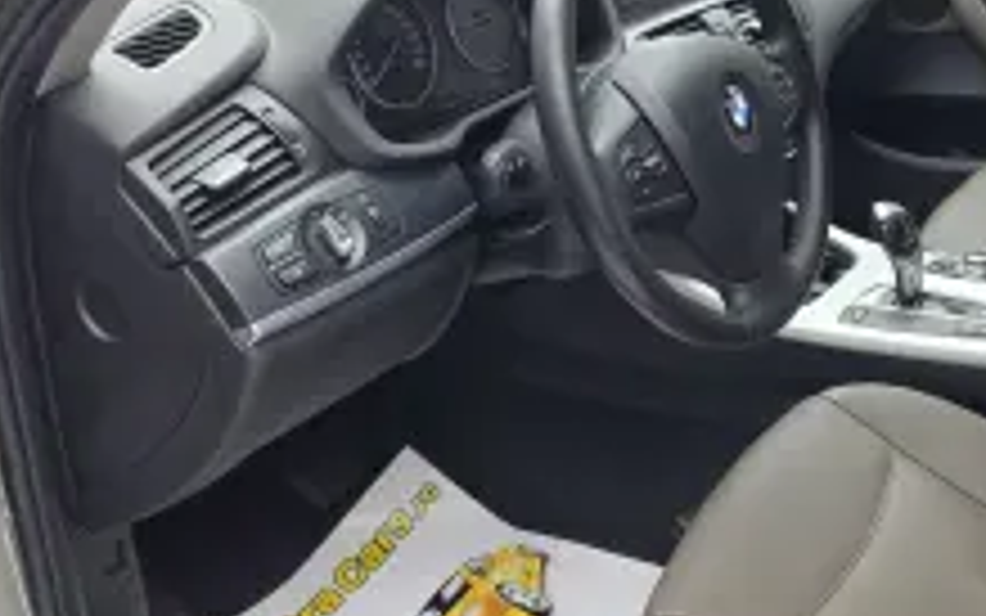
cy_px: 283
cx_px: 671
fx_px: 1075
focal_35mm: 40
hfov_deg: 48.3
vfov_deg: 32.0
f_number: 1.7
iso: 64
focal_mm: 6.25
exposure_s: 1/100
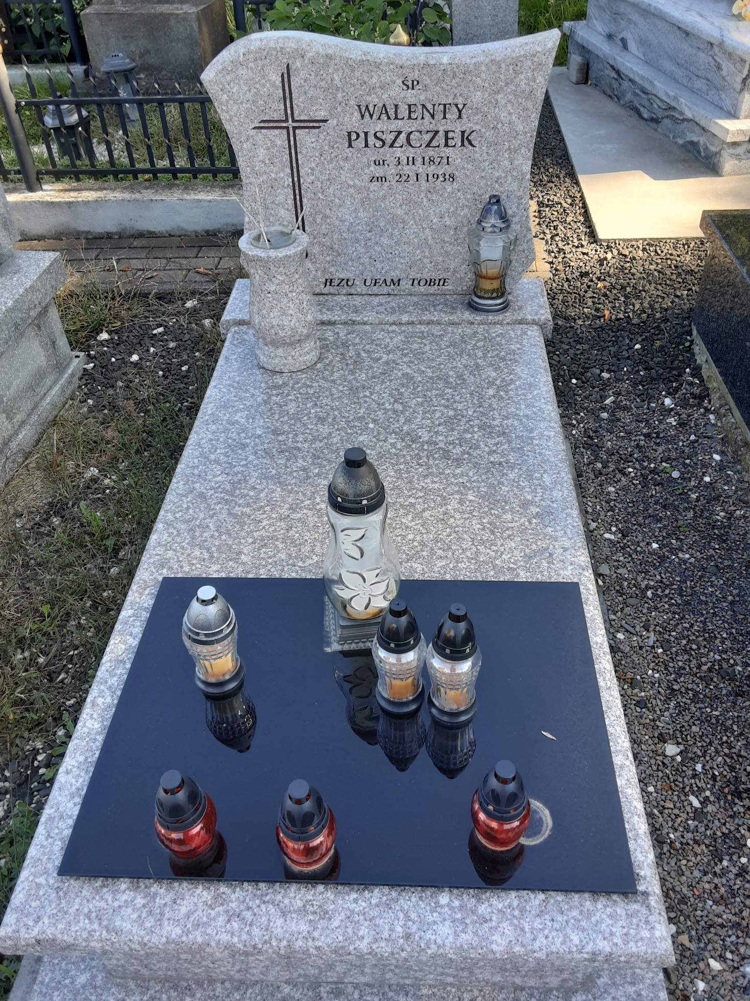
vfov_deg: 63.5
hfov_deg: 49.7
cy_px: 500
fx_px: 809
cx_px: 375
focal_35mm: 28
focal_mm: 2.9
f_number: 1.9
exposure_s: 1/227
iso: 40
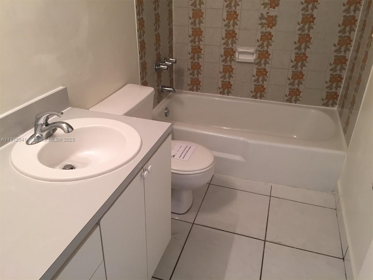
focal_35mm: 29
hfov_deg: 61.7
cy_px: 140
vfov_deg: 48.2
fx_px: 312
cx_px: 186
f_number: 2.2
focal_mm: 4.15
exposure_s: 1/30
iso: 64
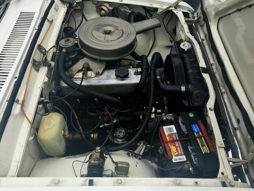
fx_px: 213
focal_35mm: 29
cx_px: 127
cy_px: 96
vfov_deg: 48.2
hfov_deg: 61.7
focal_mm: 4.15
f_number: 2.2
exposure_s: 1/739
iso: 25
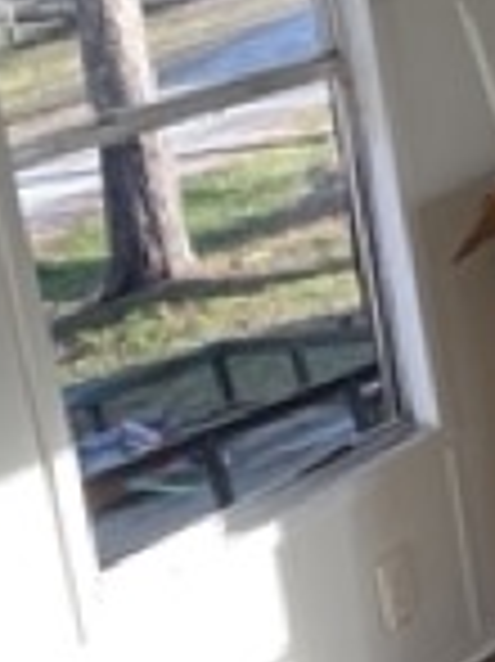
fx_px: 2158
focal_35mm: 113
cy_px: 171
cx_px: 990
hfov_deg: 11.7
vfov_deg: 17.3
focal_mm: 4.2
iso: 32
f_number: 1.6
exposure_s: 1/123
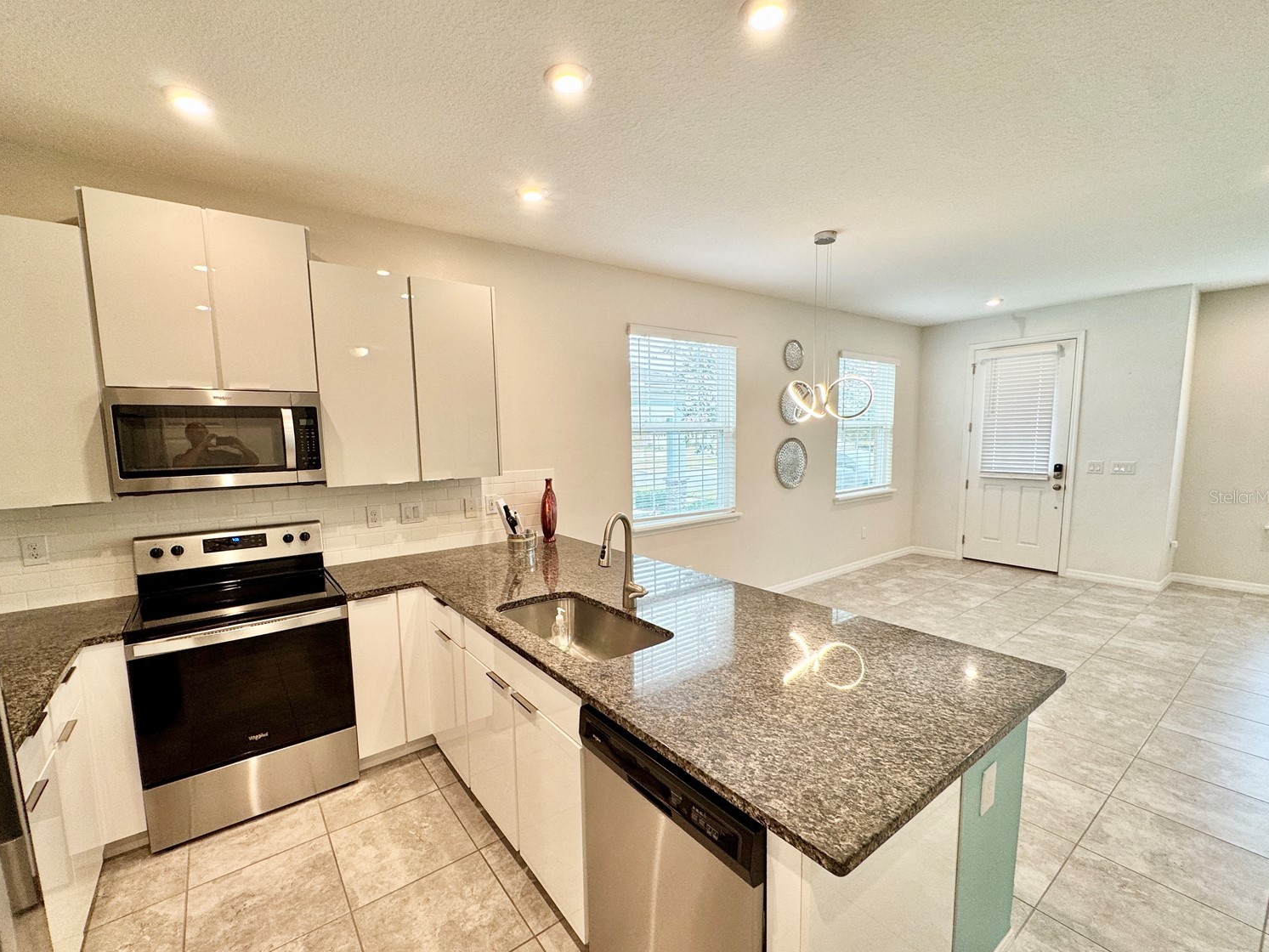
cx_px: 609
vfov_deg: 81.7
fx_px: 550
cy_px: 496
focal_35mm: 15
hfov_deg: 98.1
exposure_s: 1/120
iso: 100
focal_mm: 2.22
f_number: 2.2
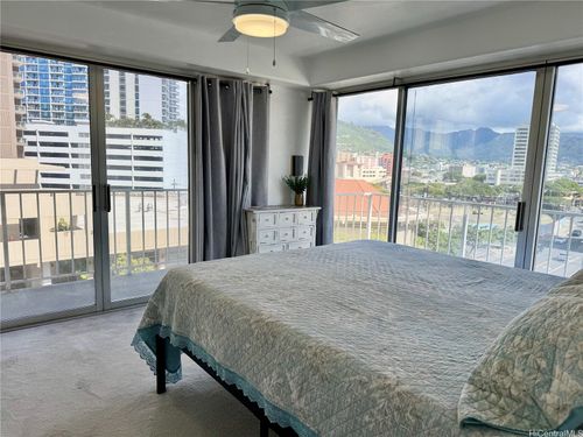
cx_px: 292
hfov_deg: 71.6
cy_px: 218
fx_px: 404
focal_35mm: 24
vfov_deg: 56.8
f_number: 1.78
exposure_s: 1/1456
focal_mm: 6.76
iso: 80
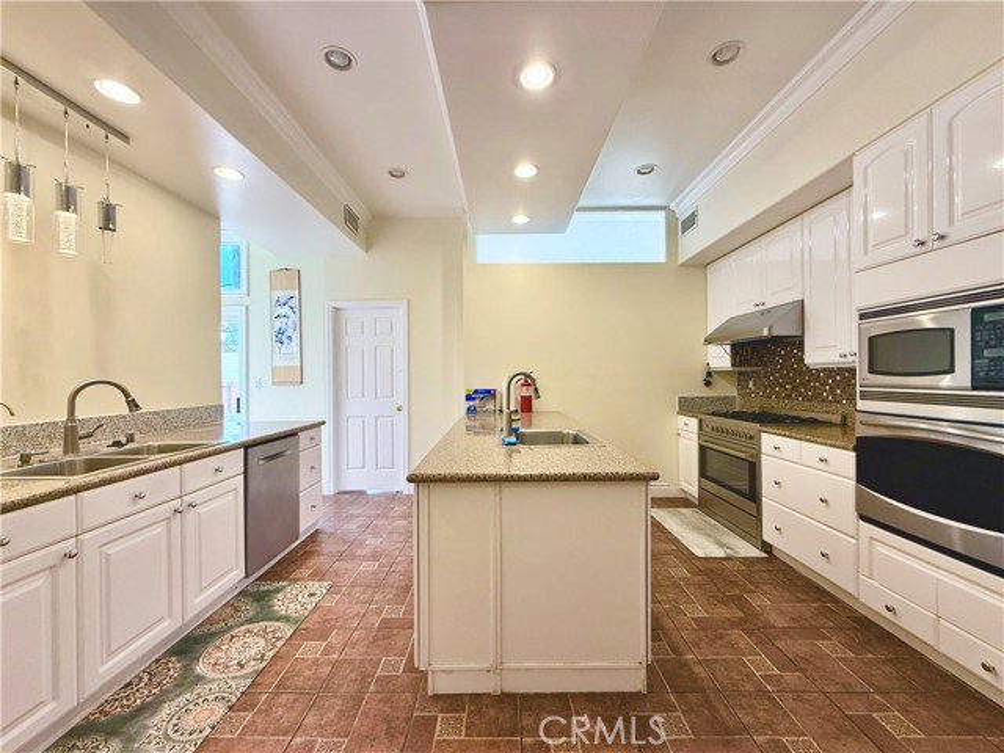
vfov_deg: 85.7
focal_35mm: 14
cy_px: 376
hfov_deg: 102.1
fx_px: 406
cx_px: 502
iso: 160
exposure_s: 1/120
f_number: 2.2
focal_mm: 2.22
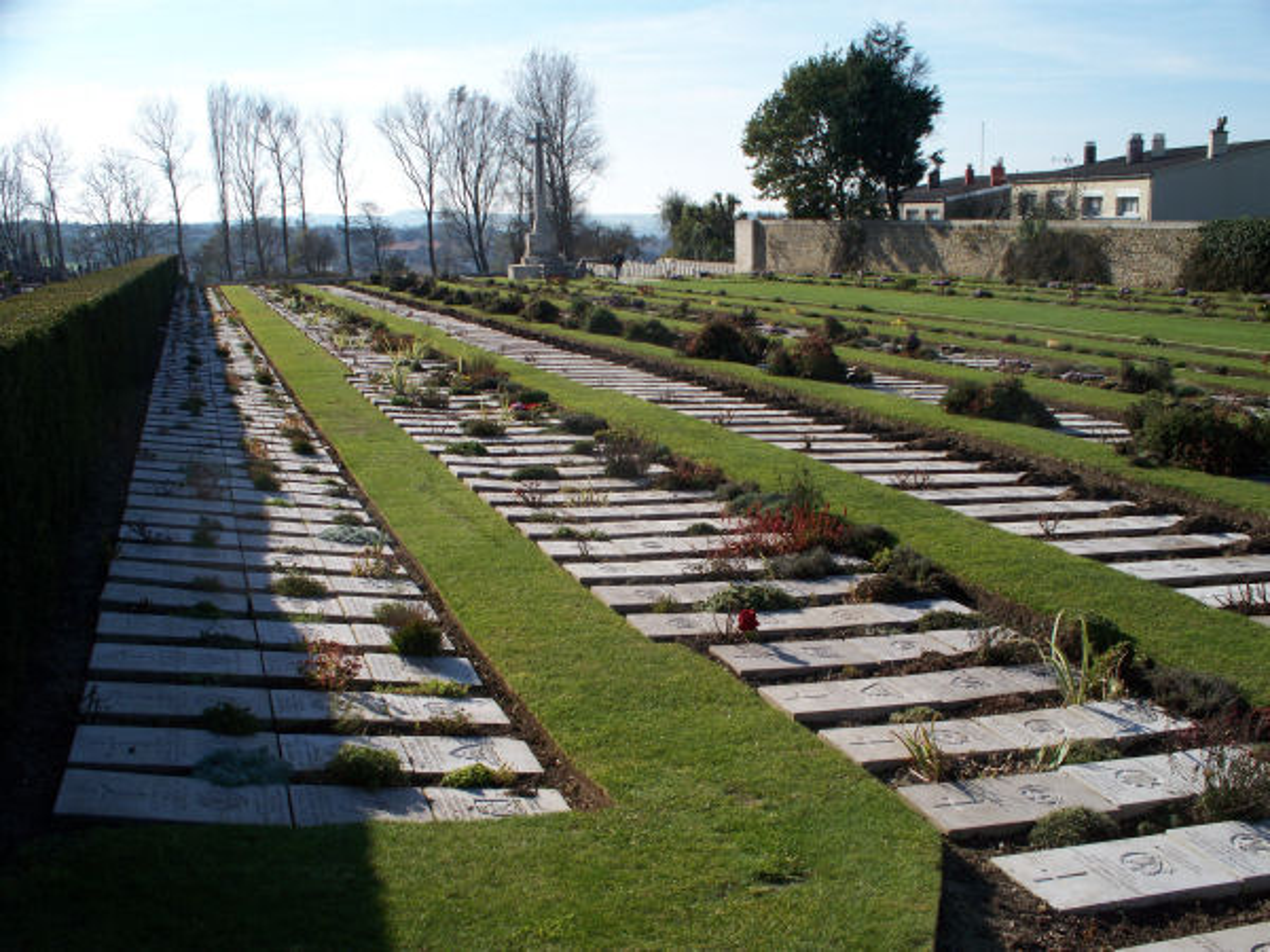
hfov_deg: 51.4
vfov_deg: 39.7
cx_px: 635
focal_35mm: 36
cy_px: 476
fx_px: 1321
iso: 64
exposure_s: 1/400
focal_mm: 7.54
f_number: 5
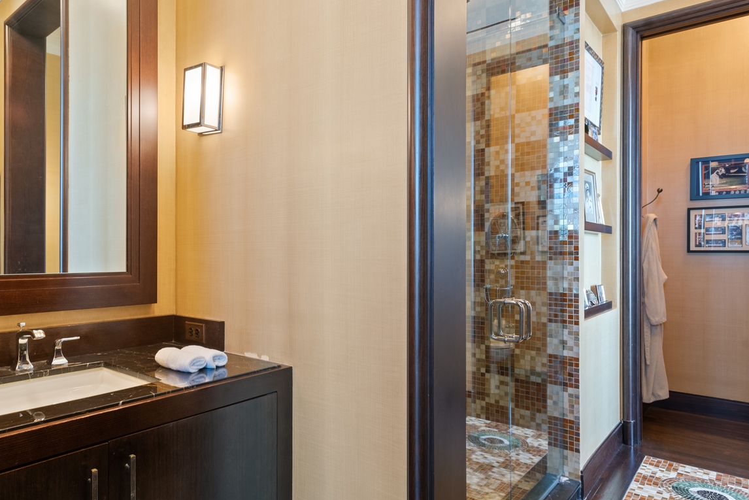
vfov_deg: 53.1
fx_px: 499
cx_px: 283
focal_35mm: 24
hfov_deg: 72.5
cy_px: 269
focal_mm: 17
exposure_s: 1
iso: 500
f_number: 8
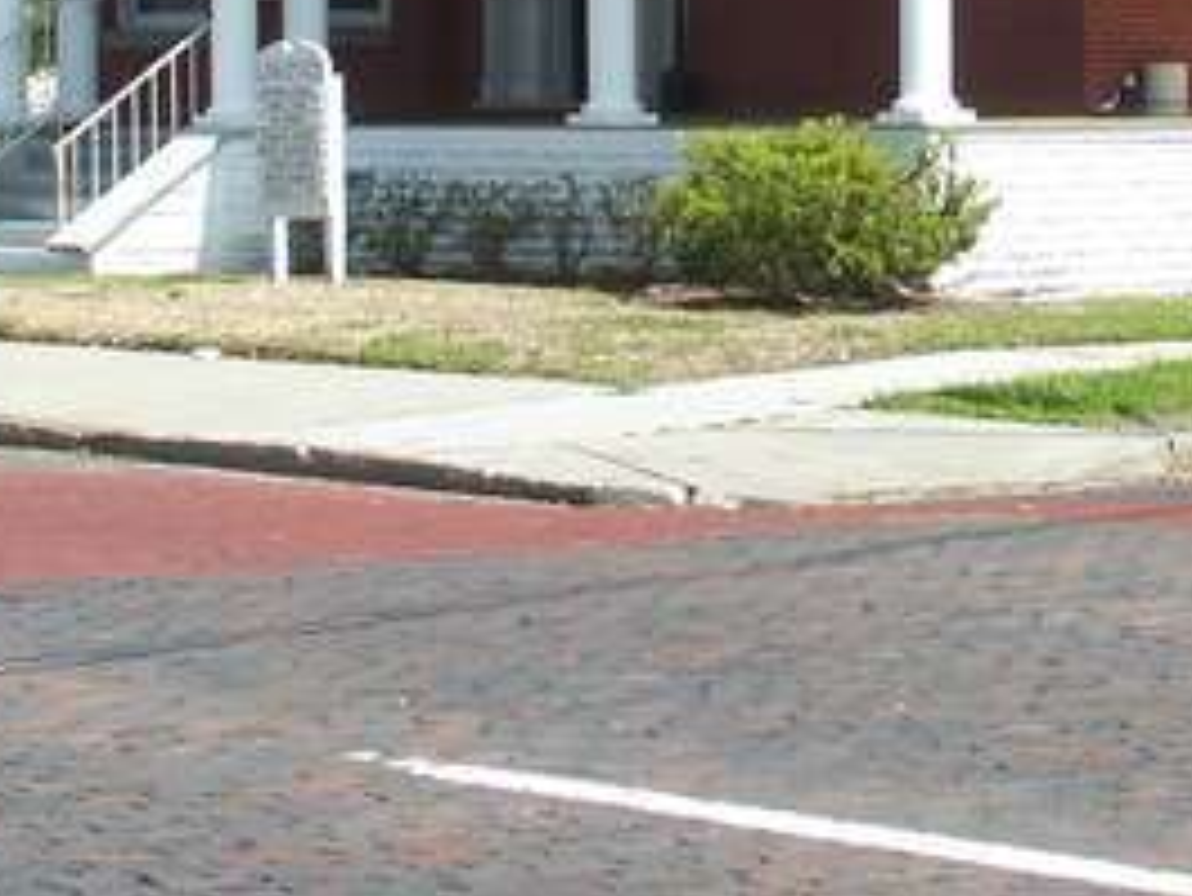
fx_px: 5305
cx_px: 1084
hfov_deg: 12.7
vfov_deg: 9.4
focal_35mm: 154
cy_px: -450
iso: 64
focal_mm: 10.7
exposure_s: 1/400
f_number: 4.5
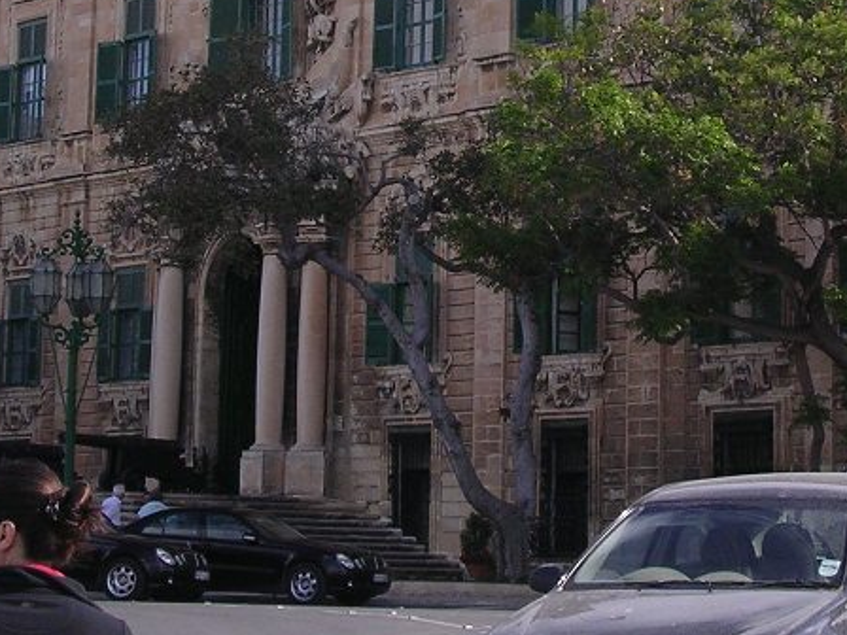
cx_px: 490
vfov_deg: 10.7
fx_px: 3352
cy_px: 2
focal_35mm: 137
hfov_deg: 14.4
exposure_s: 1/423
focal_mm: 9.1
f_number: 3.4
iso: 100
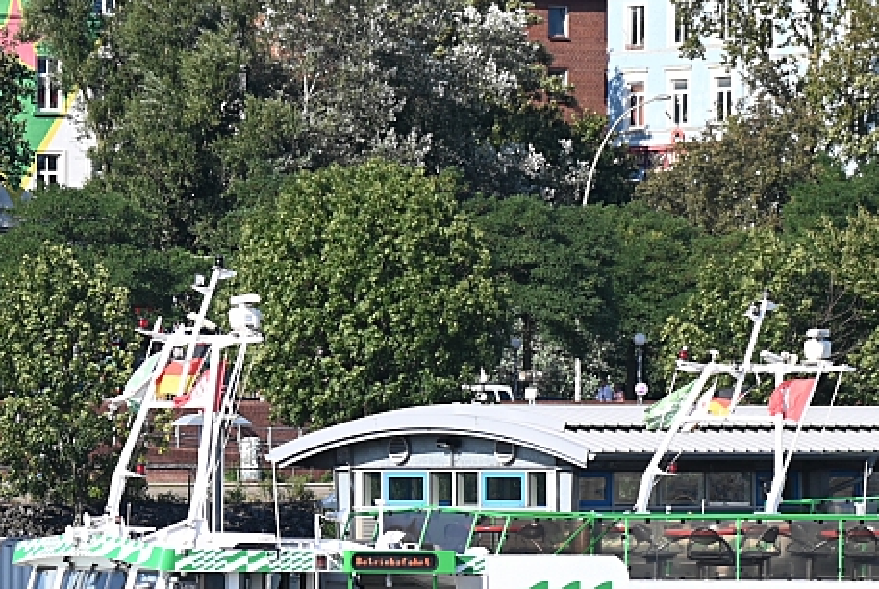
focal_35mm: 269
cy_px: 559
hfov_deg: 7.6
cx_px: 290
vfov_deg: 5.1
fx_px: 6576
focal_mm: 120
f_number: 5
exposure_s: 1/400
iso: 100
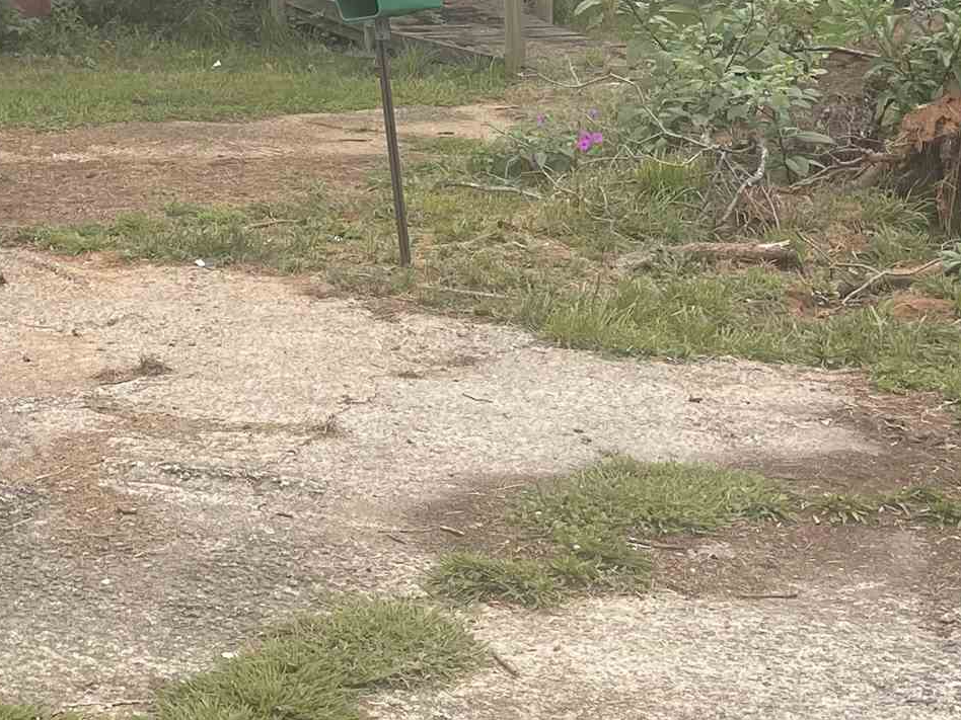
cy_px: -170
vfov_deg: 17.3
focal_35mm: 81
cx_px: -95
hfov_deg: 22.7
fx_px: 2249
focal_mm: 5.1
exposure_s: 1/755
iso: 32
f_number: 1.6
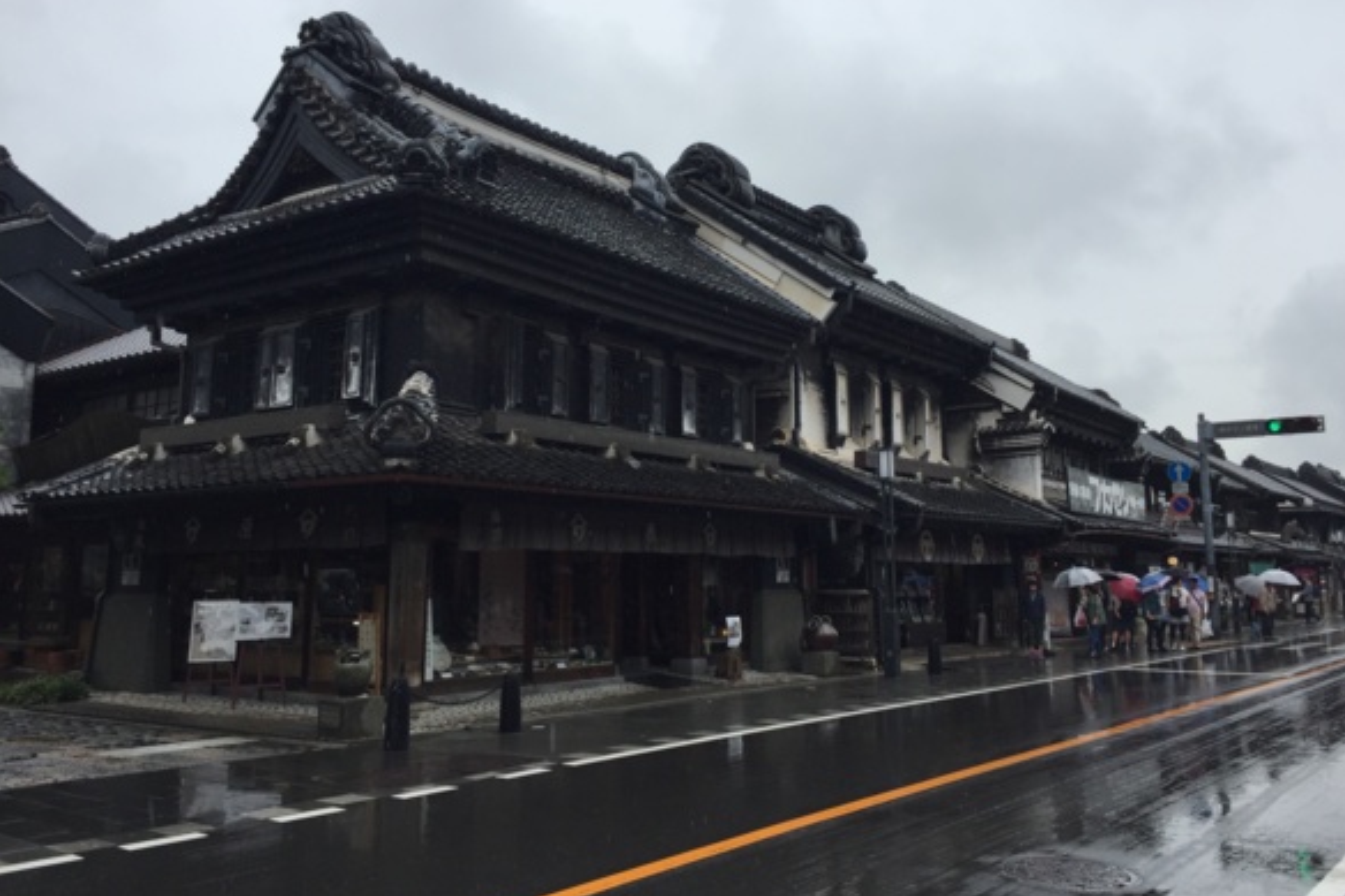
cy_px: 403
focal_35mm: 31
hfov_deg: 60.3
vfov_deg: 42.3
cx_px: 689
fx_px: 1158
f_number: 2.2
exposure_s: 1/760
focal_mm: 4.15
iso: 32
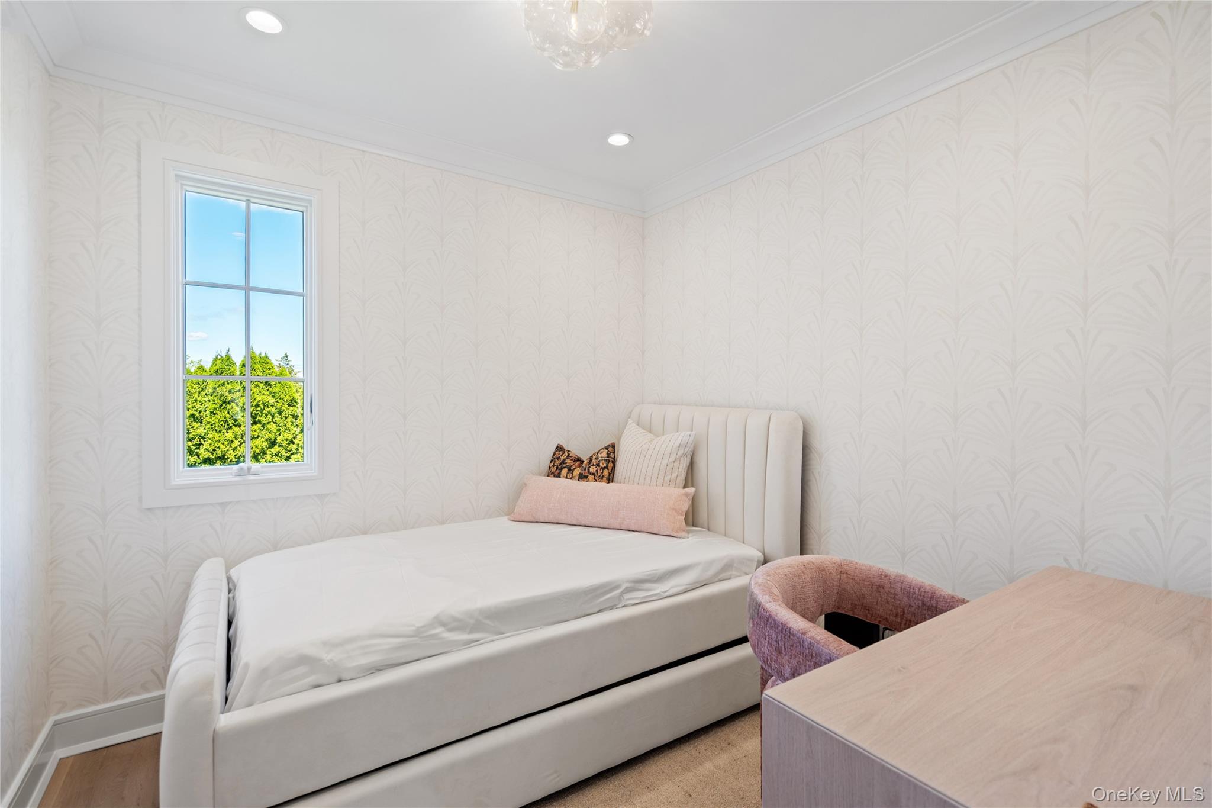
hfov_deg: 96.7
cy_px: 404
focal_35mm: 16
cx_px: 606
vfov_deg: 73.7
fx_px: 539
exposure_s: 1/10
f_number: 5
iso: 100
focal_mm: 16
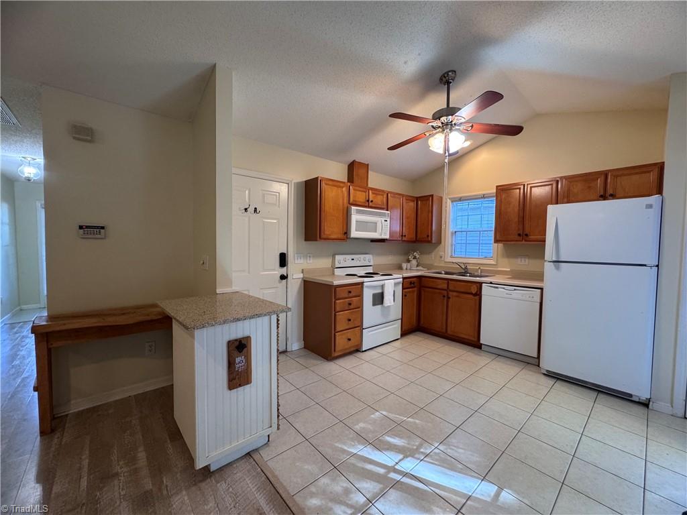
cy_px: 258
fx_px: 278
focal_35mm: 14
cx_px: 344
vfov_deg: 85.7
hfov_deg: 102.1
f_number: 2.2
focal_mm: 2.22
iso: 200
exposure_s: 1/60
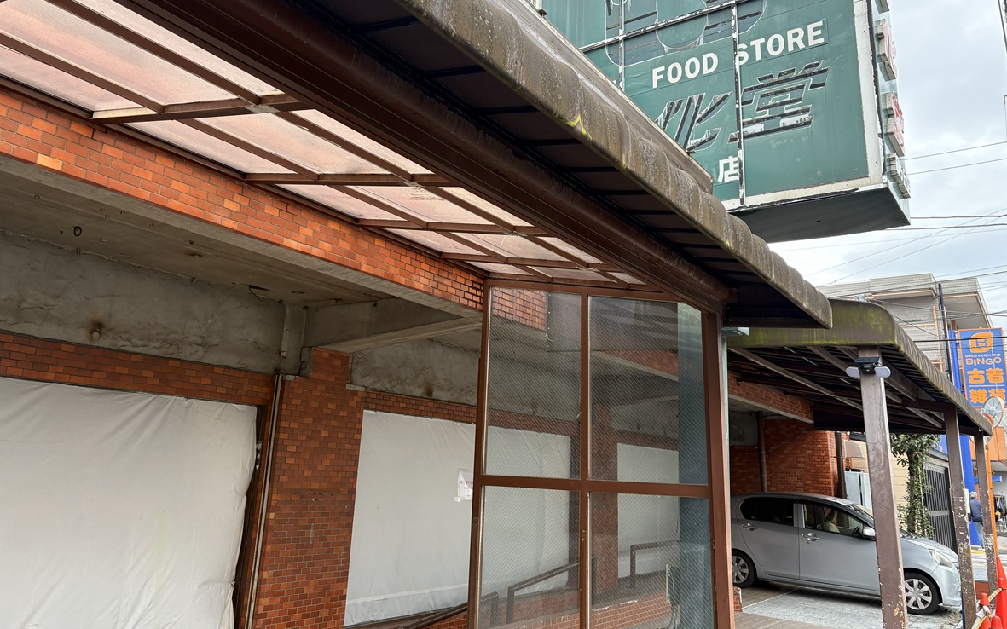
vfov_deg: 44.4
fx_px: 768
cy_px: 259
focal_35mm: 28
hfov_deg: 66.5
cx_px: 508
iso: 100
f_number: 1.6
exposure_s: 1/191
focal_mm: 5.96
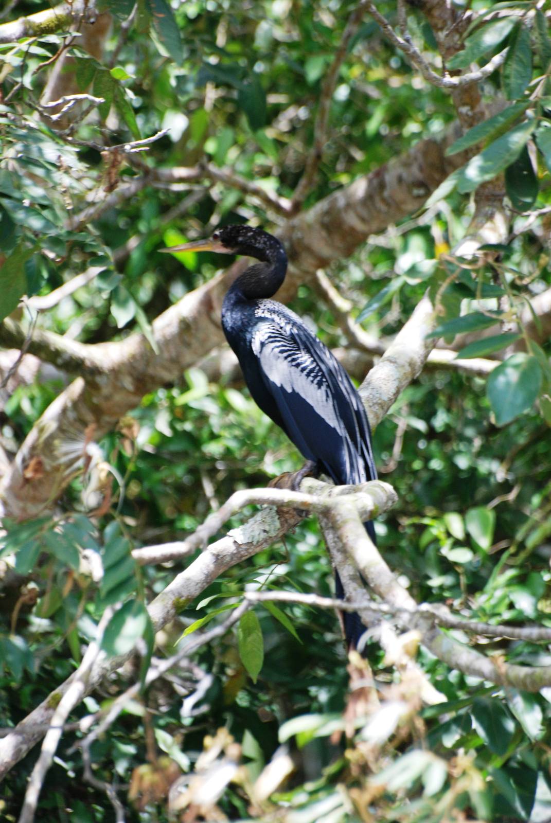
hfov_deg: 3.1
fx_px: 10302
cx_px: 276
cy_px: 412
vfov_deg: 4.6
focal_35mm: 450
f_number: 5.6
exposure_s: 1/320
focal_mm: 300
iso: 400
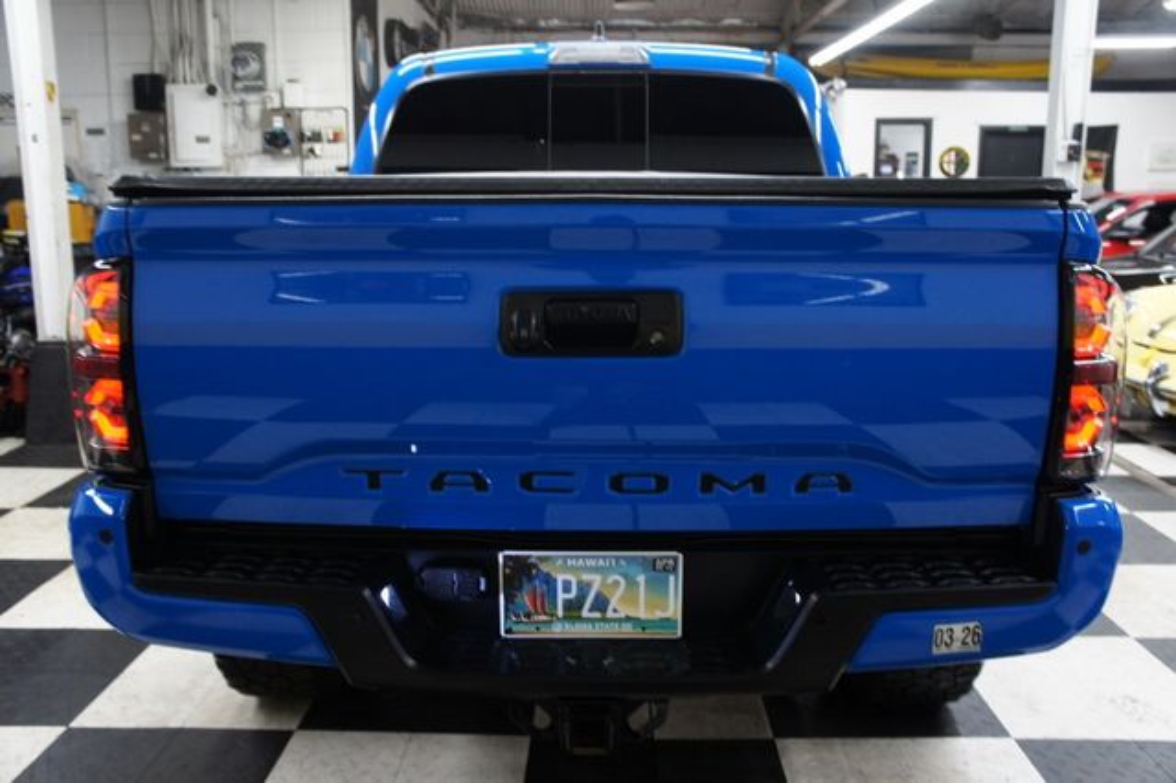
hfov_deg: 62.0
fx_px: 979
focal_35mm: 30
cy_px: 392
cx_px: 588
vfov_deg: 43.6
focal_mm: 20
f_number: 4
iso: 500
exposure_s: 1/30
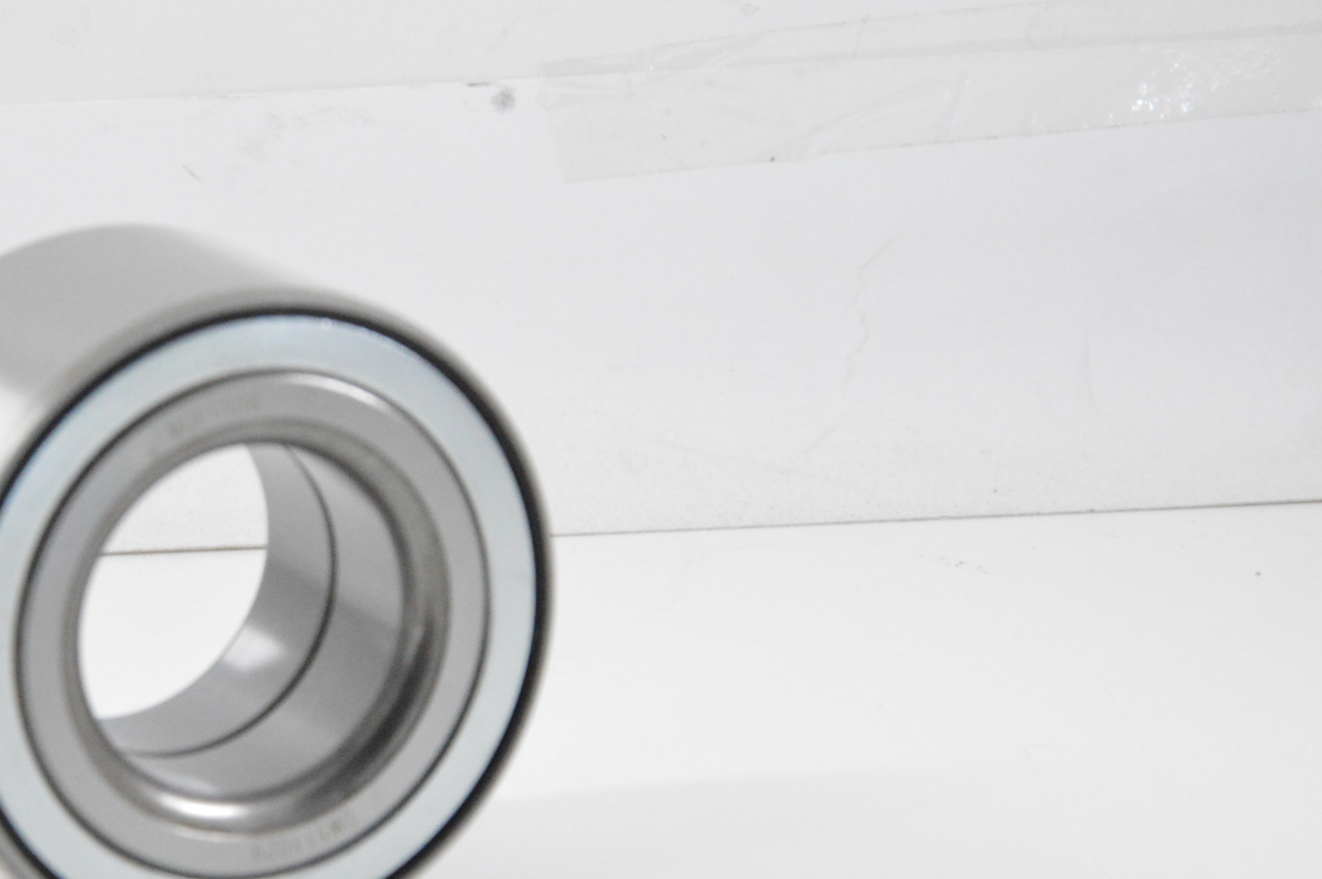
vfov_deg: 8.1
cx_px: 234
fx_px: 6200
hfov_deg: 12.1
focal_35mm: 169
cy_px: 618
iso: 3200
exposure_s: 1/100
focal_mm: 62
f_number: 8
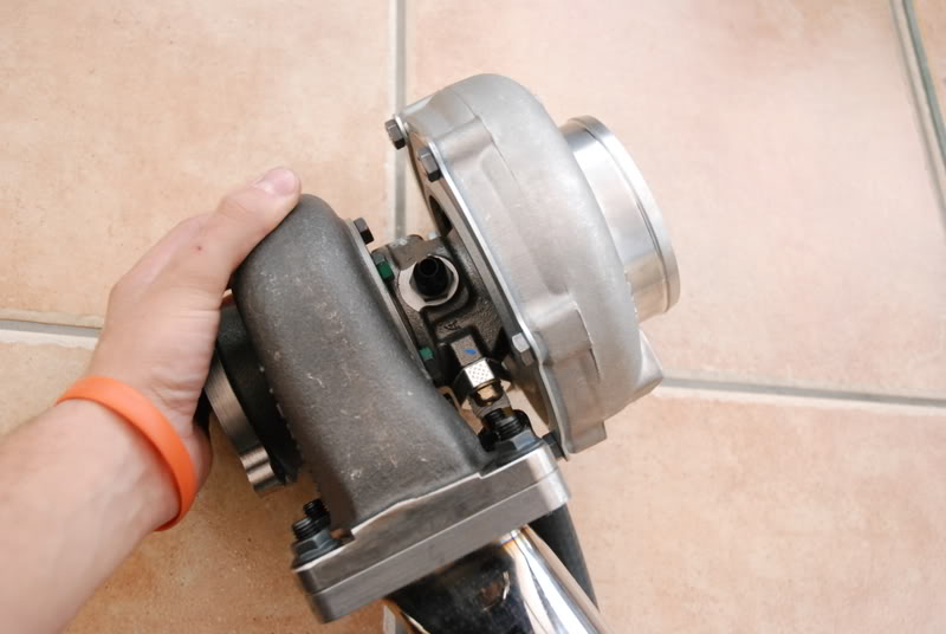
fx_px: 1066
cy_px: 317
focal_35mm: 40
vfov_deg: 33.1
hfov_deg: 47.9
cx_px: 473
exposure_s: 1/125
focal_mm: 27
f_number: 3.8
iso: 1000
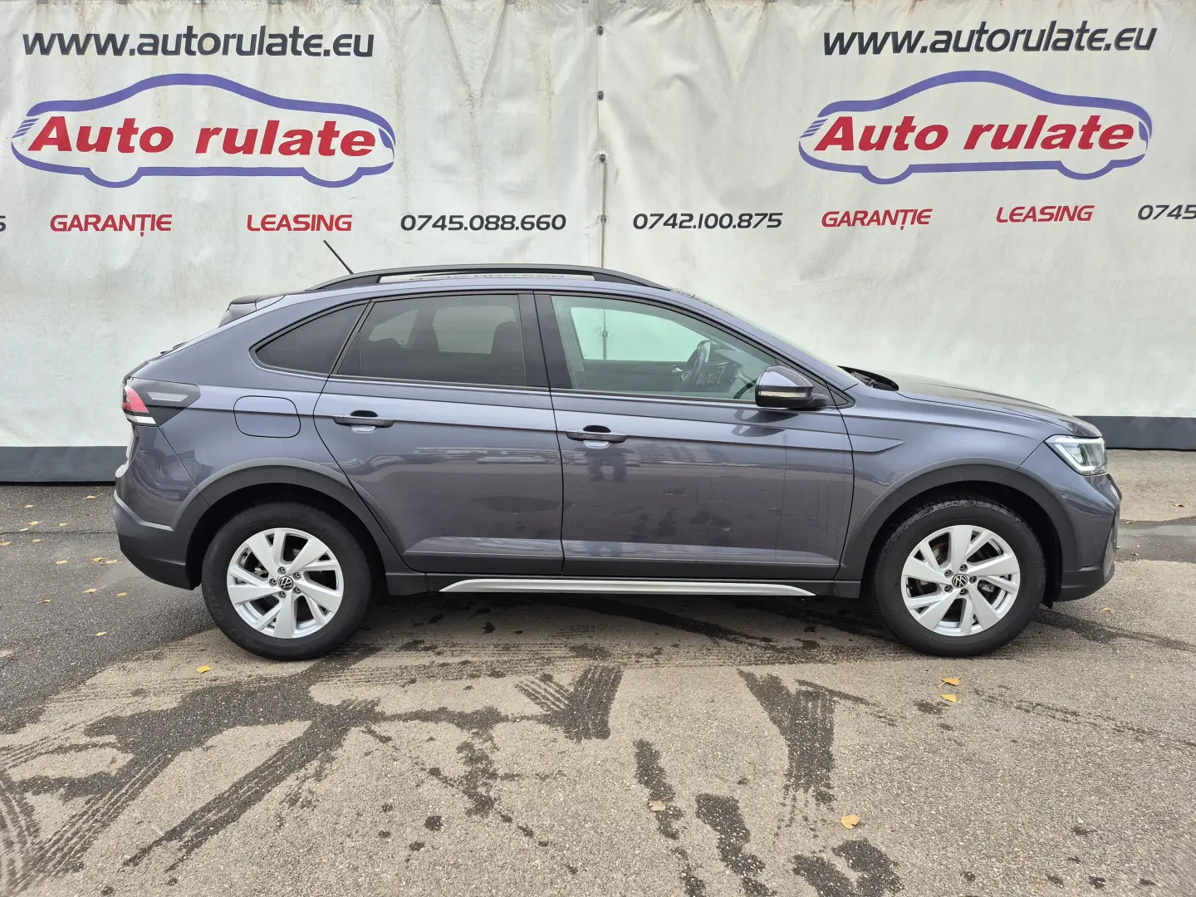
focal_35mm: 23
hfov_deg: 73.9
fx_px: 795
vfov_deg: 58.9
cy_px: 448
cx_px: 598
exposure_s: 1/180
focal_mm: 5.4
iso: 80
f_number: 1.8
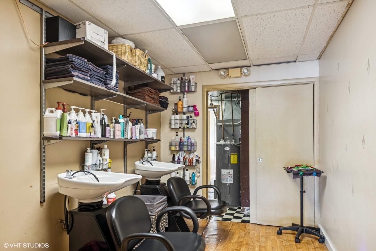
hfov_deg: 73.8
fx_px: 251
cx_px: 188
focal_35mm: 24
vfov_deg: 53.1
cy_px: 126
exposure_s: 1/5
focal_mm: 24
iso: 250
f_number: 8
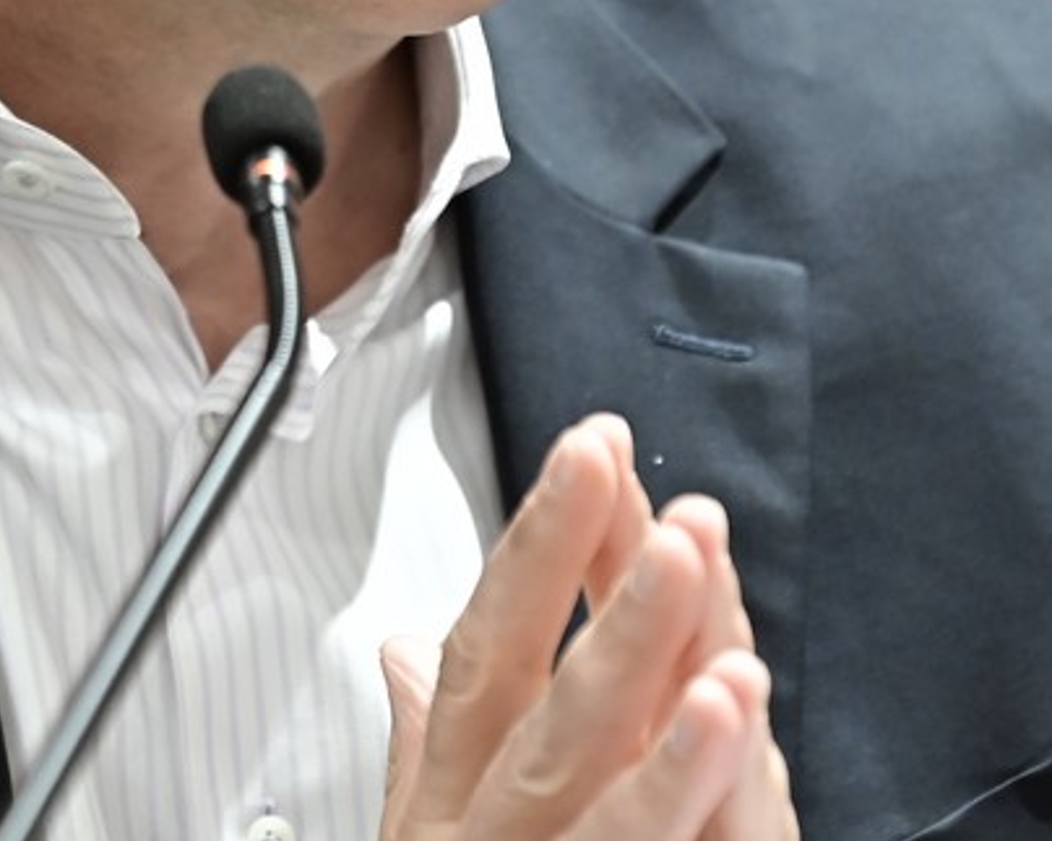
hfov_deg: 3.8
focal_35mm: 516
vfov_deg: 3.0
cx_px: 370
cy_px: -176
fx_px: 16062
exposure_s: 1/60
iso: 1600
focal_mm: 185
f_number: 2.8
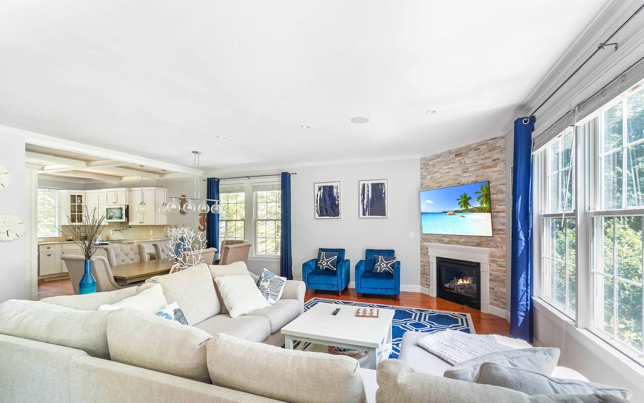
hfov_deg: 101.4
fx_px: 263
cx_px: 336
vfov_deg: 74.5
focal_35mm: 15
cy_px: 225
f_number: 4.5
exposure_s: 1/400
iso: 6400
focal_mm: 14
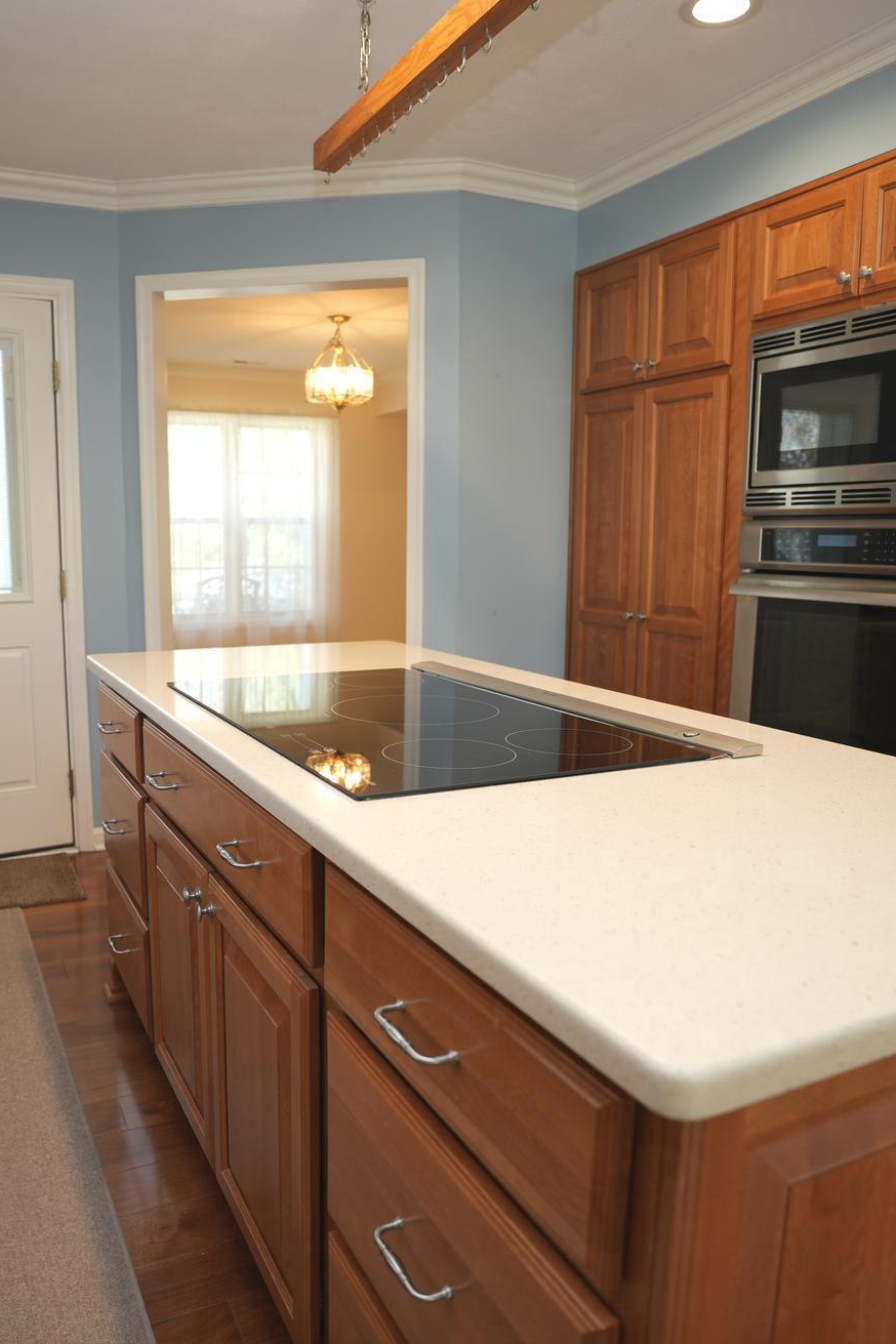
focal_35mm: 25
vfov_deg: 71.5
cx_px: 356
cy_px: 697
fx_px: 933
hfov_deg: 50.9
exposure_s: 1/60
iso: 160
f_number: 2.8
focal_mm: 16
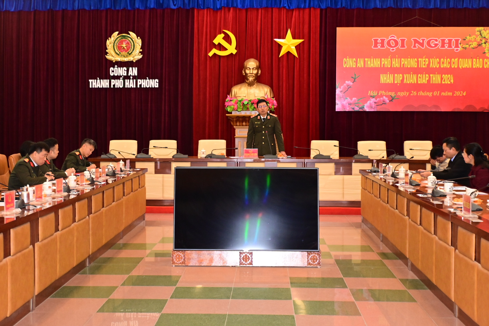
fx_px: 774
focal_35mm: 57
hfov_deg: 35.1
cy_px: 163
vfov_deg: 23.8
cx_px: 244
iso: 3200
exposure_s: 1/200
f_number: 4.5
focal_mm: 38
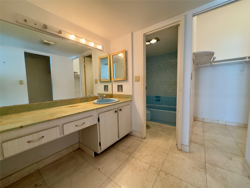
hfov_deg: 102.1
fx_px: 101
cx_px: 125
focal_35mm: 14
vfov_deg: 85.7
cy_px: 94
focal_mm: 2.22
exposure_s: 1/60
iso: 200
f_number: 2.2
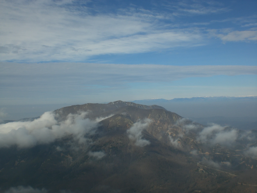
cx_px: 128
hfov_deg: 49.0
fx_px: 282
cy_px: 96
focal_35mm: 38
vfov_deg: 37.7
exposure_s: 1/1250
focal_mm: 6.3
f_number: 4.4
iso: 50
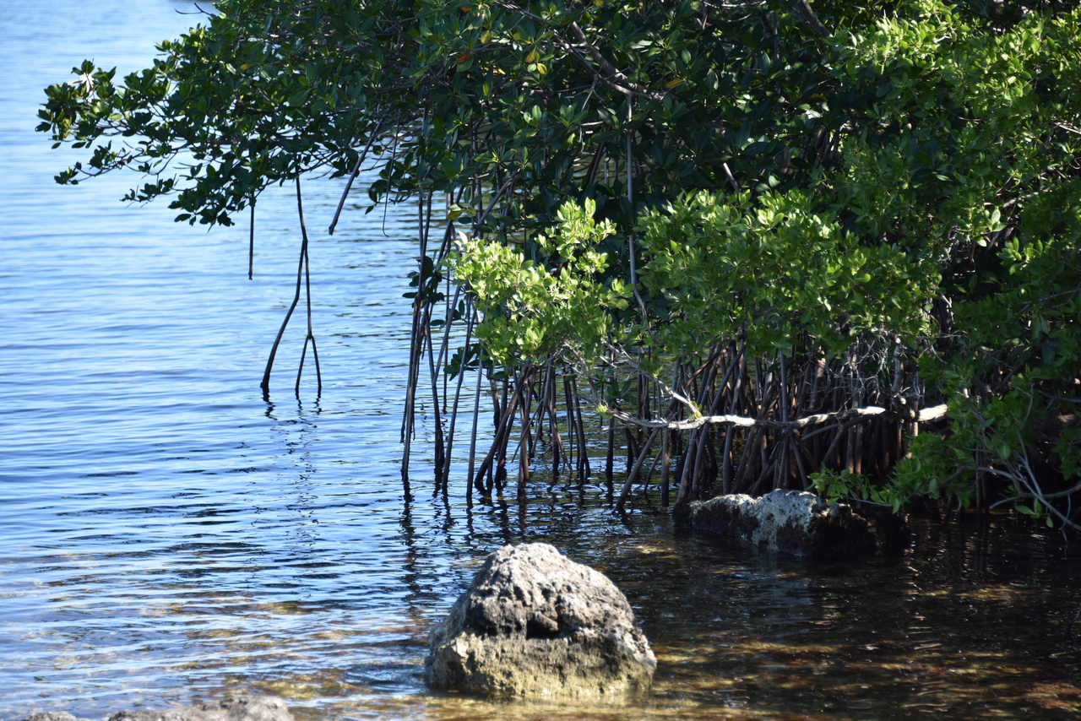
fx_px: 4805
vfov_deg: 8.6
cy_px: 360
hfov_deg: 12.8
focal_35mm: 160
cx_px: 540
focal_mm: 160
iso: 200
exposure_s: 1/320
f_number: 5.6
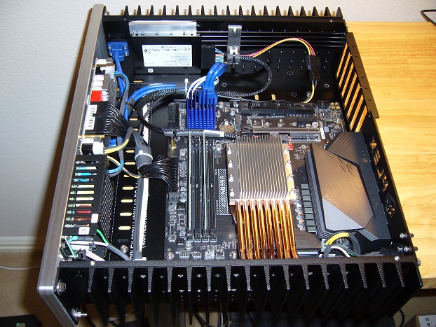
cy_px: 165
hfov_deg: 51.3
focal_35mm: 36
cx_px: 213
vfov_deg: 39.7
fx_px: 454
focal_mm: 5.8
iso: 100
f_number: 2.8
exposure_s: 1/30
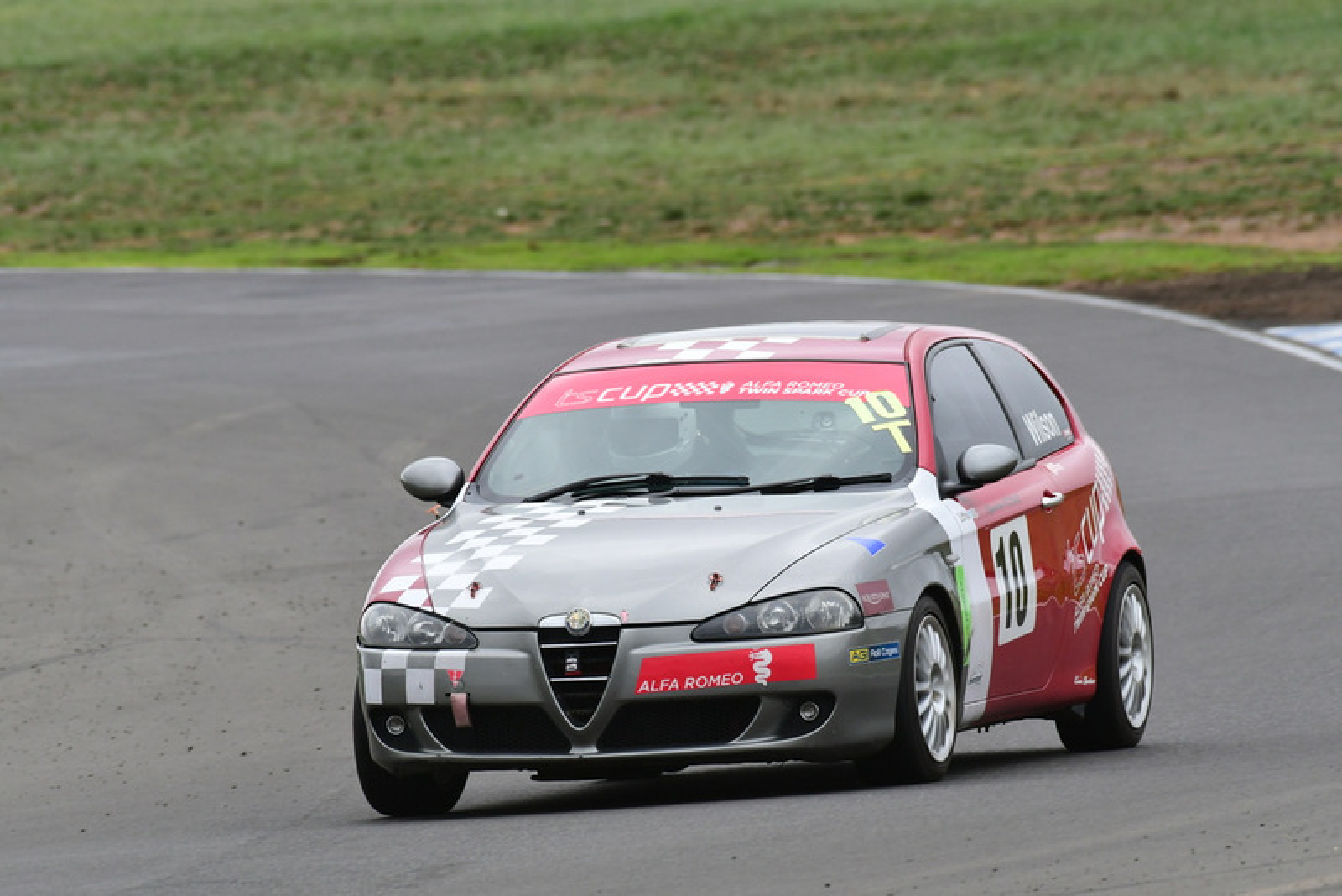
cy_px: 448
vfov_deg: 1.8
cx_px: 671
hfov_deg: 2.7
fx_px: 27967
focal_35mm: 750
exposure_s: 1/640
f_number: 10
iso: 640
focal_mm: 500
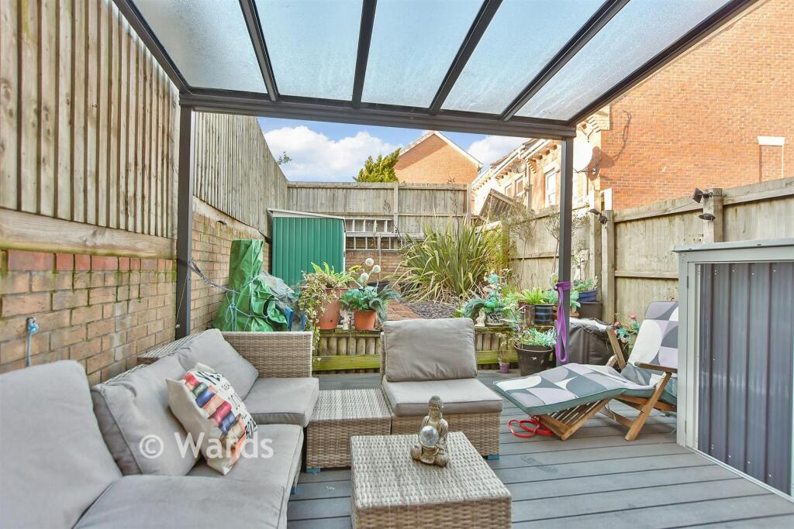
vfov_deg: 77.3
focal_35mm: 15
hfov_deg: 100.4
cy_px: 264
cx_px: 397
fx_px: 331
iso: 640
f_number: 4.5
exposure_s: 1/80
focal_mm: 10
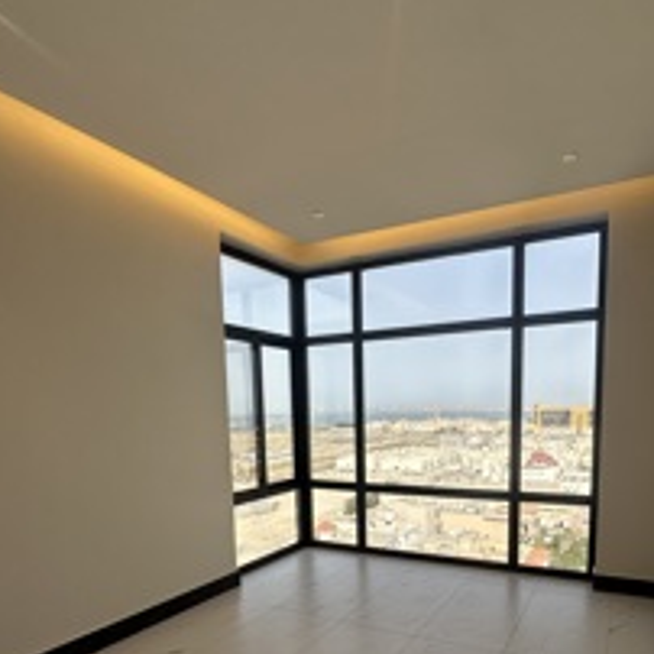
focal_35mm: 23
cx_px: 390
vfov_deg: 64.3
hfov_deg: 66.7
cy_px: 468
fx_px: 492
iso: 40
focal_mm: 2.22
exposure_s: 1/242
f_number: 2.2
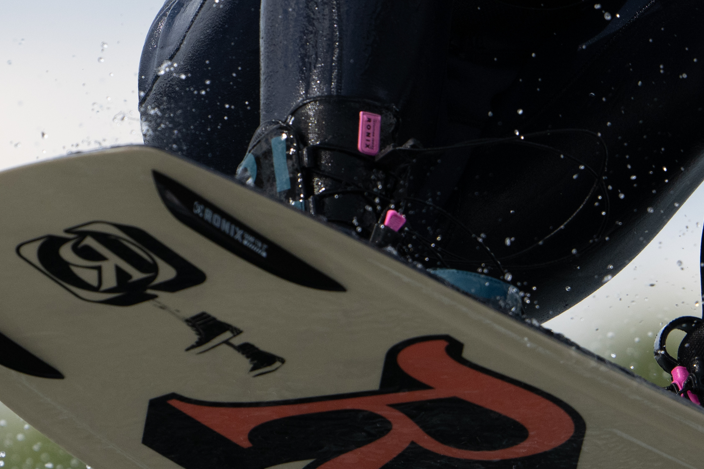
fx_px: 28705
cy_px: 76
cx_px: 339
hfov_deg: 1.4
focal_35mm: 1468
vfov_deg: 0.9
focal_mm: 400
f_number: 5
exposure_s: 1/2500
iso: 320
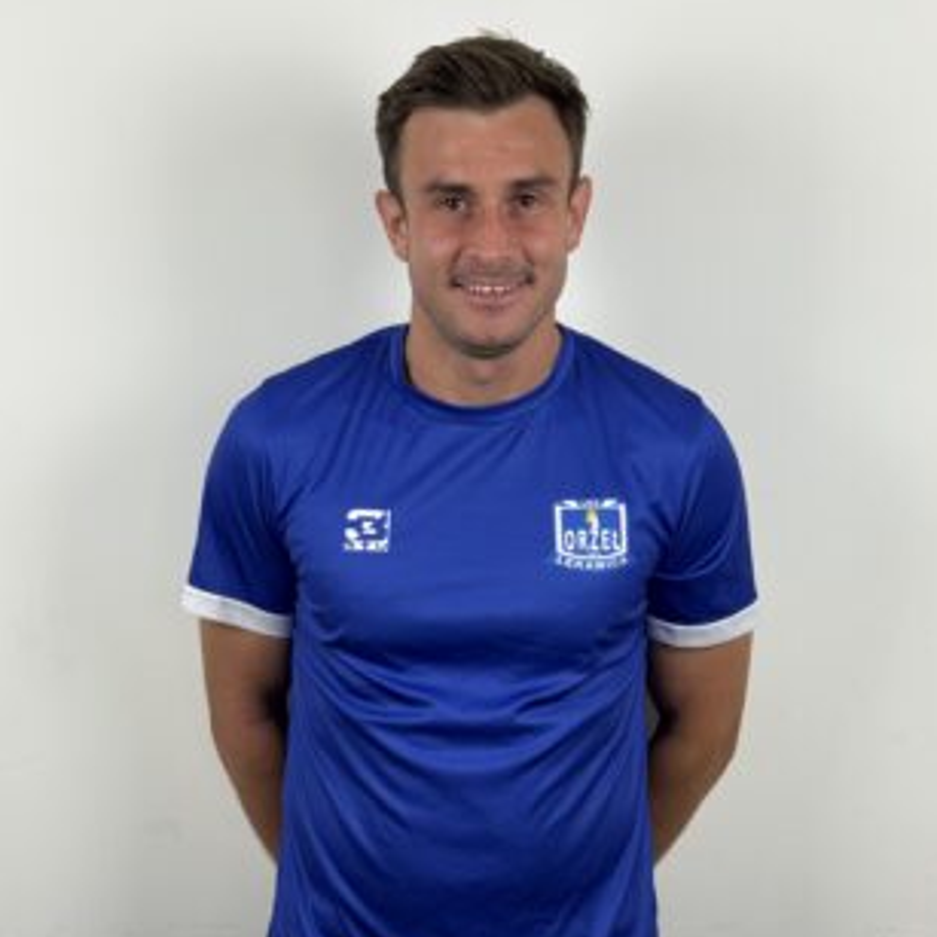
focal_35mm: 57
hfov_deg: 30.0
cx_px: 470
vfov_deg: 29.9
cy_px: 575
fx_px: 1746
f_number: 1.78
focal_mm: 6.76
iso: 80
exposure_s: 1/100
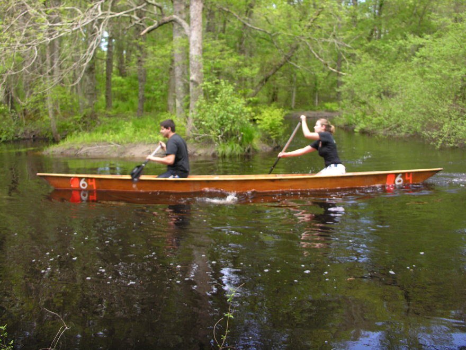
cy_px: 175
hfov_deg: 52.6
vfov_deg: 40.7
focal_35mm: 35
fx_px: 471
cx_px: 233
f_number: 2.8
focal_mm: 8.9
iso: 50
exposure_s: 1/125
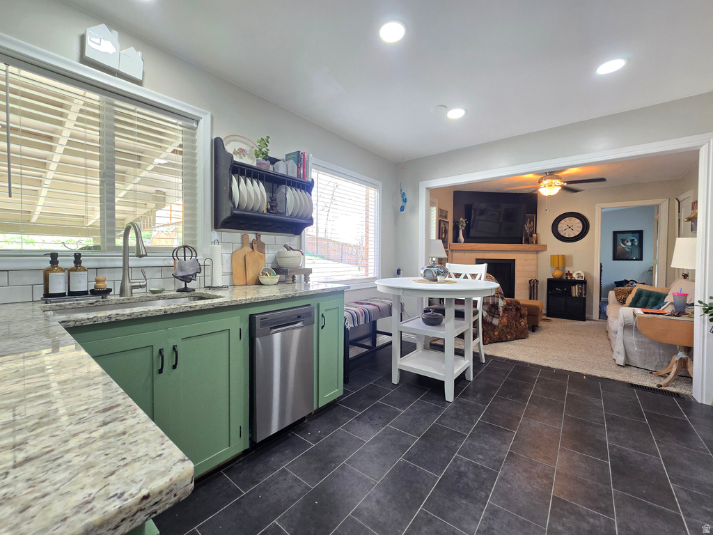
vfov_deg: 89.9
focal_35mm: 13
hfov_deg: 106.2
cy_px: 268
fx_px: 268
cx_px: 356
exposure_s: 1/60
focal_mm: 2.2
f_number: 2.2
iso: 160
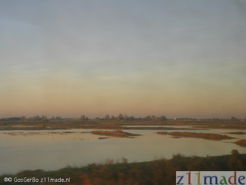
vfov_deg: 25.2
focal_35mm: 58
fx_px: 412
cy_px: 92
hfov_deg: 33.2
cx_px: 123
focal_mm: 10.3
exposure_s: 1/79
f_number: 3.5
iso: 64
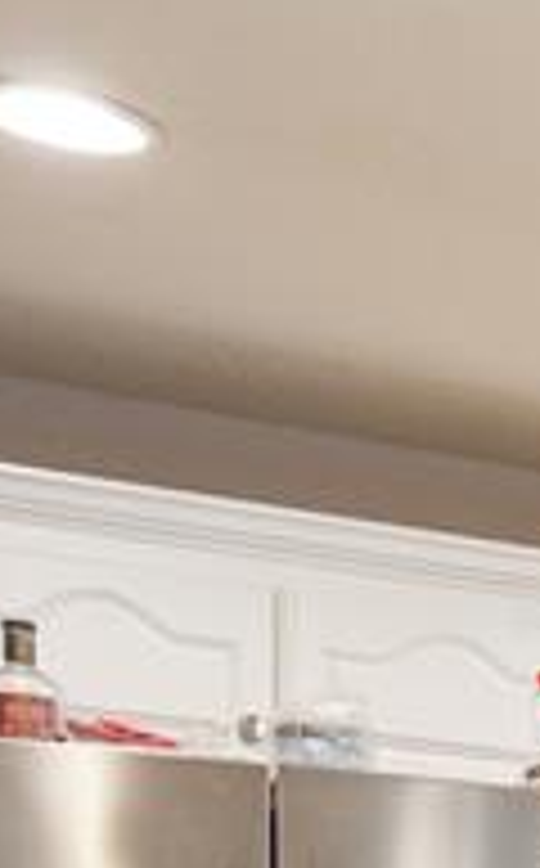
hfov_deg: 9.6
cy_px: 1264
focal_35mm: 95
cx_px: 1760
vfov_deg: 19.4
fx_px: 2238
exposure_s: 1
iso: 250
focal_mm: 17.5
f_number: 9
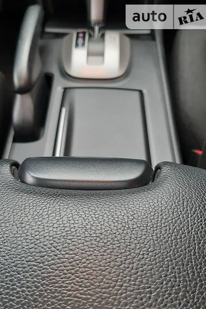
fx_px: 257
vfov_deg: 61.8
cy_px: 169
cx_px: 88
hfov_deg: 43.5
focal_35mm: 30
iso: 250
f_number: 1.7
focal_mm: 3.9
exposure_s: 1/33
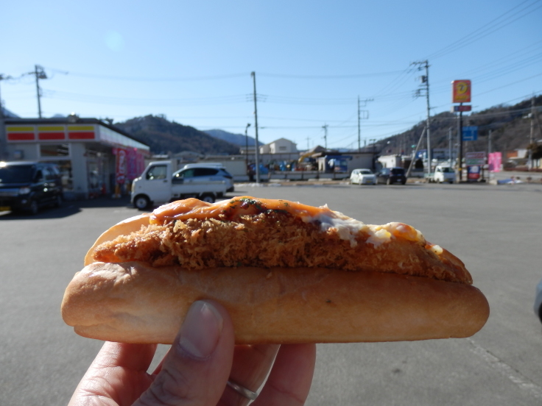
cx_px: 271
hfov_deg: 69.4
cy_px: 203
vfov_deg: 54.9
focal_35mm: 25
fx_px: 391
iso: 80
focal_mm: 4.5
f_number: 3
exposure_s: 1/1000
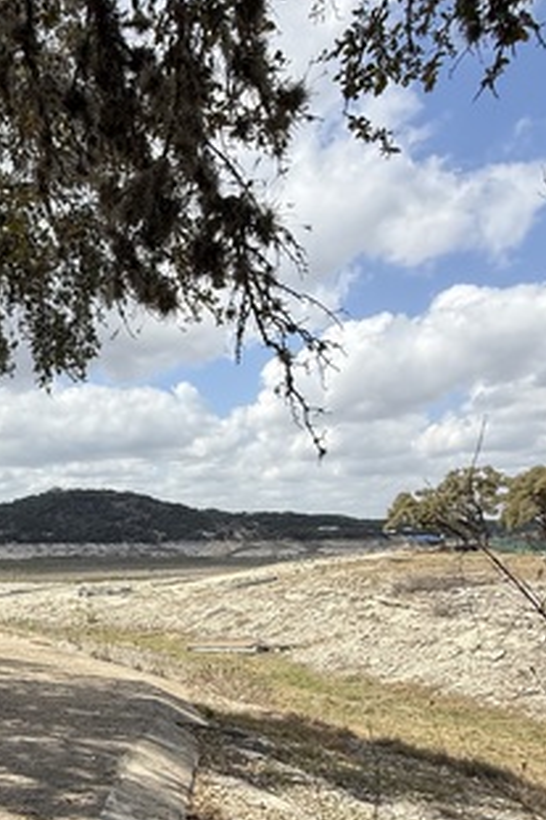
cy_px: 562
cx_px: 69
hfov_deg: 40.7
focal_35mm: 30
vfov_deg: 60.2
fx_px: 683
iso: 50
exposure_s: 1/2410
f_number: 2.2
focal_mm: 2.22
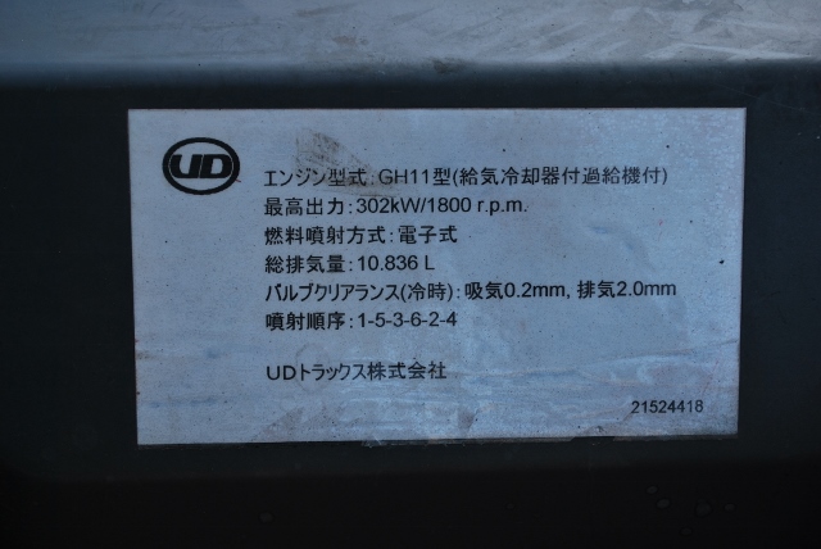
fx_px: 1438
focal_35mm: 63
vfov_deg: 21.6
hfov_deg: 31.9
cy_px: 274
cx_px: 410
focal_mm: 42
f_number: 6.3
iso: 100
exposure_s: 1/160
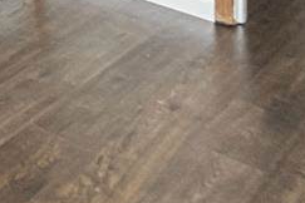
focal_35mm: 79
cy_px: -315
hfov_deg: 16.9
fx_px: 669
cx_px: -343
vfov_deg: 12.5
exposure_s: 1/60
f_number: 10
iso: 800
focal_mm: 10
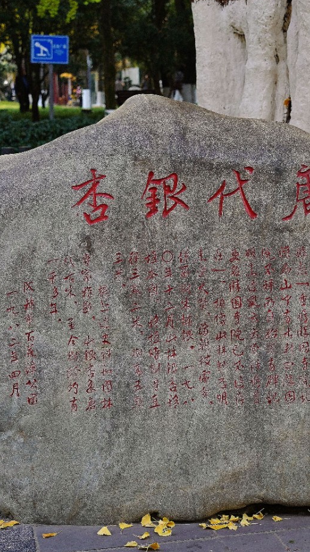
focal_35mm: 70
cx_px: 213
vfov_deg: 30.2
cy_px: 276
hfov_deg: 17.2
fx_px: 1024
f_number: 4
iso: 160
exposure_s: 1/160
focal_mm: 44
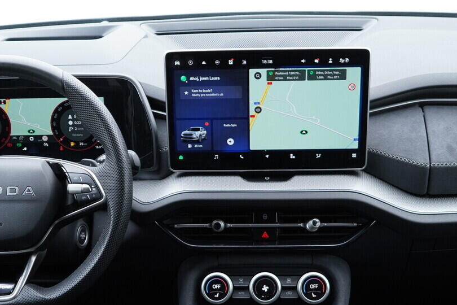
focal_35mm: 64
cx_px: 212
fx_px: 812
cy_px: 230
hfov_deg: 31.4
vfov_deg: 21.1
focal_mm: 24
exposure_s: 1/40
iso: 320
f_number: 2.8
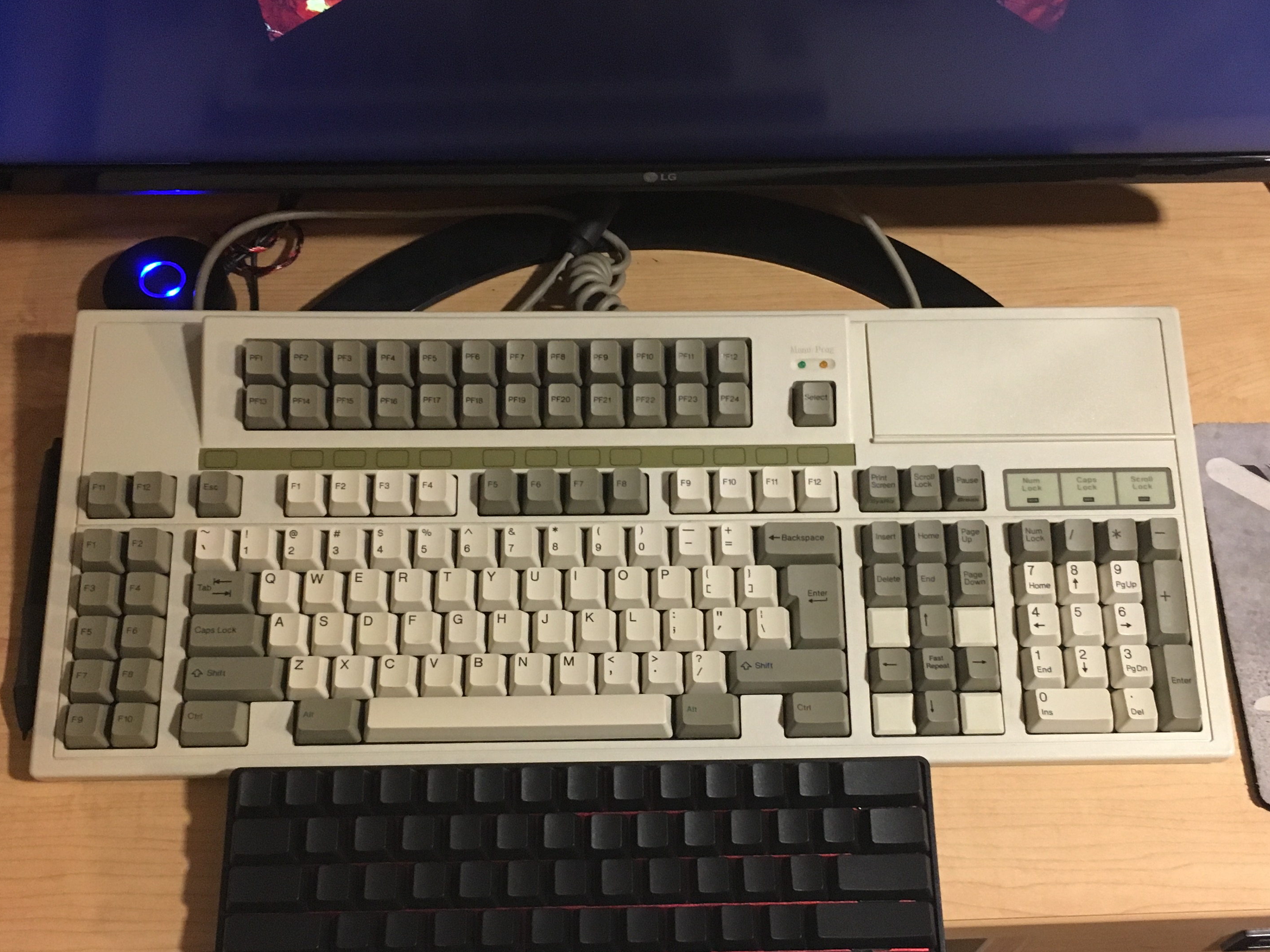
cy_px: 548
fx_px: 1504
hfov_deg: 45.7
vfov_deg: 35.1
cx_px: 680
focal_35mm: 41
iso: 200
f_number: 2.2
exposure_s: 1/17
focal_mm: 4.15
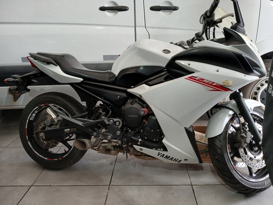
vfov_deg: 53.1
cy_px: 102
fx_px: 205
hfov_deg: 67.3
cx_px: 136
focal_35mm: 26
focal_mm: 3.98
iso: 200
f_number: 1.8
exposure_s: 1/60
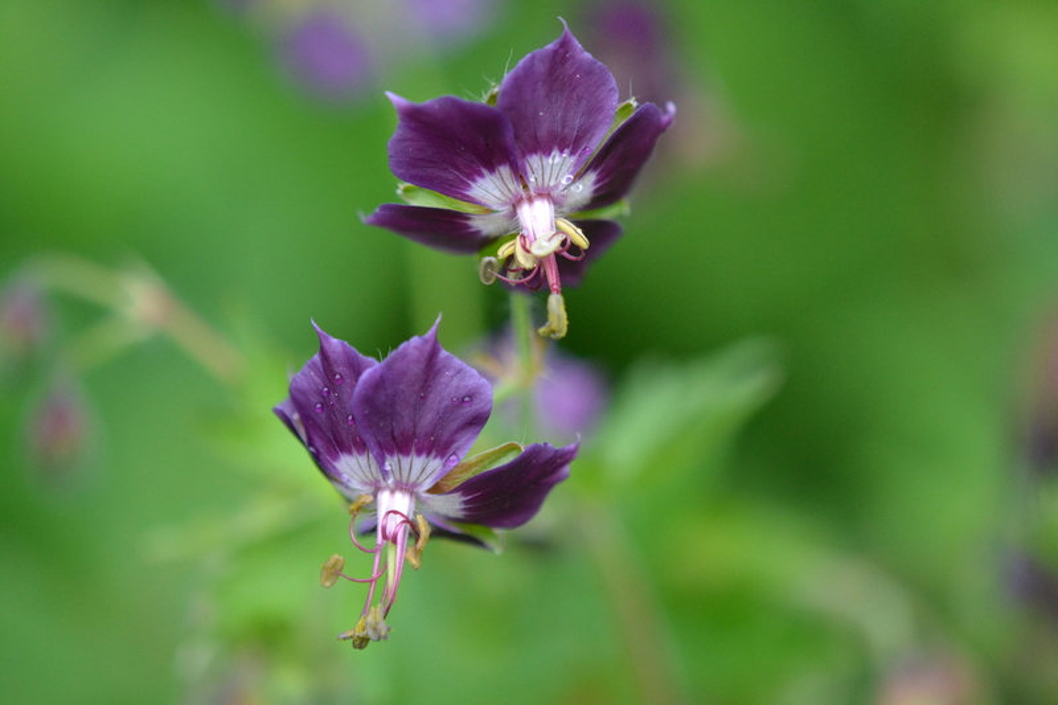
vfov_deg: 10.7
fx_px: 3746
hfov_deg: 16.1
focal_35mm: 128
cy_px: 352
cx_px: 529
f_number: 4.5
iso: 1600
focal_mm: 85
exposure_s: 1/250
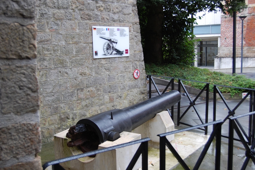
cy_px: 85
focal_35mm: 45
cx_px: 128
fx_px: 318
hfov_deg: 43.6
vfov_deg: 29.8
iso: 360
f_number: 5.6
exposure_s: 1/125
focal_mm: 30
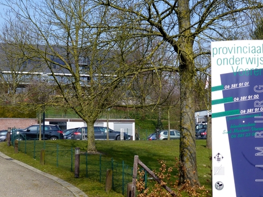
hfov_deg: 26.0
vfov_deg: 19.6
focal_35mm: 75
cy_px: 123
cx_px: 144
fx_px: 570
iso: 100
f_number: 4.7
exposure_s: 1/500
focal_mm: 10.3
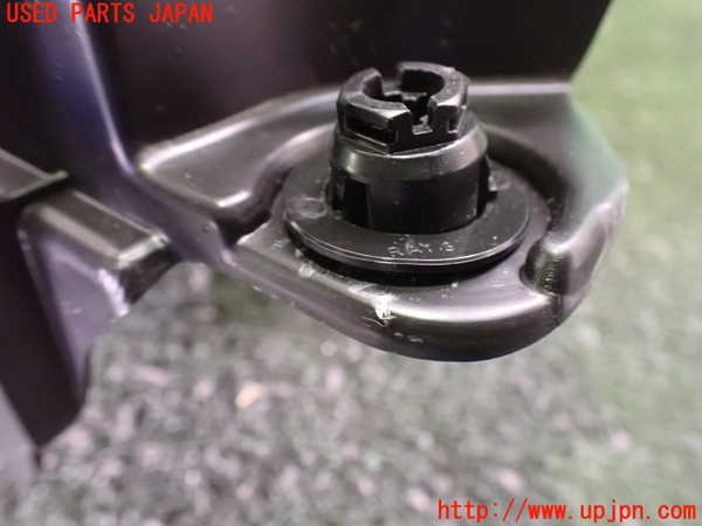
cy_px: 263
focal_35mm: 30
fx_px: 608
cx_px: 351
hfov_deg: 60.0
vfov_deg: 46.8
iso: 1600
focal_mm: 5.4
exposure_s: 1/30
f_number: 2.3
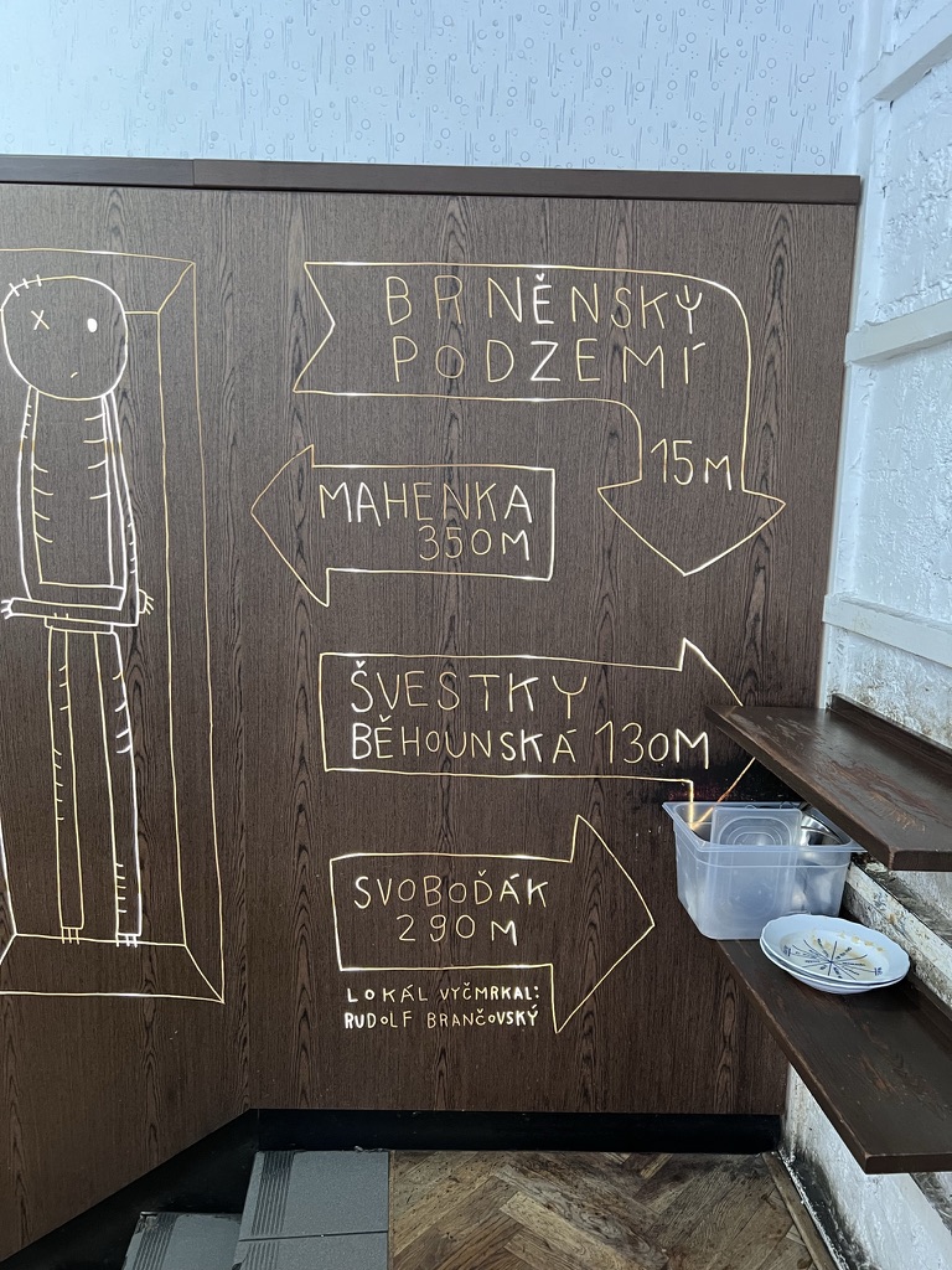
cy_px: 635
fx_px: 953
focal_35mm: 26
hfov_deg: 53.1
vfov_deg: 67.3
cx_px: 476
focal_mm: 5.7
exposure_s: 1/50
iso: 250
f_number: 1.5
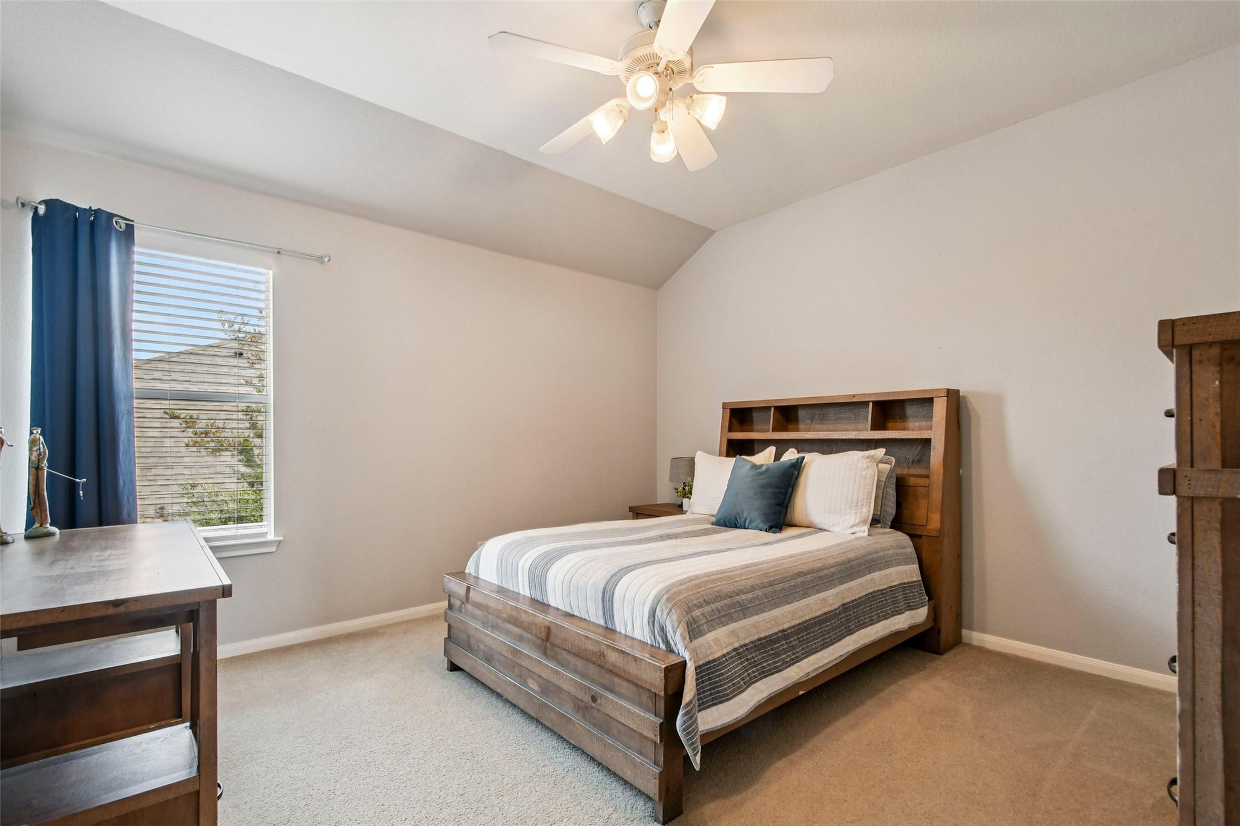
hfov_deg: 100.4
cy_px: 413
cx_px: 620
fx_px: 517
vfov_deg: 77.3
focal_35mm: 15
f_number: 8
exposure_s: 1/30
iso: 400
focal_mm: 10
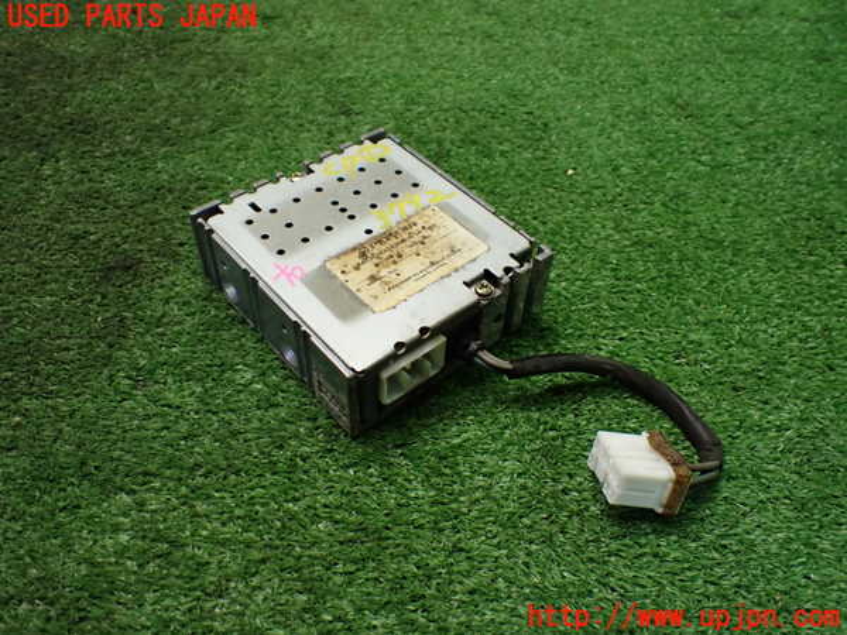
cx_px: 424
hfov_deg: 60.0
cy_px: 318
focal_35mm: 30
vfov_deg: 46.8
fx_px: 734
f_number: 2.3
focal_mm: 5.4
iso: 400
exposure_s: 1/125
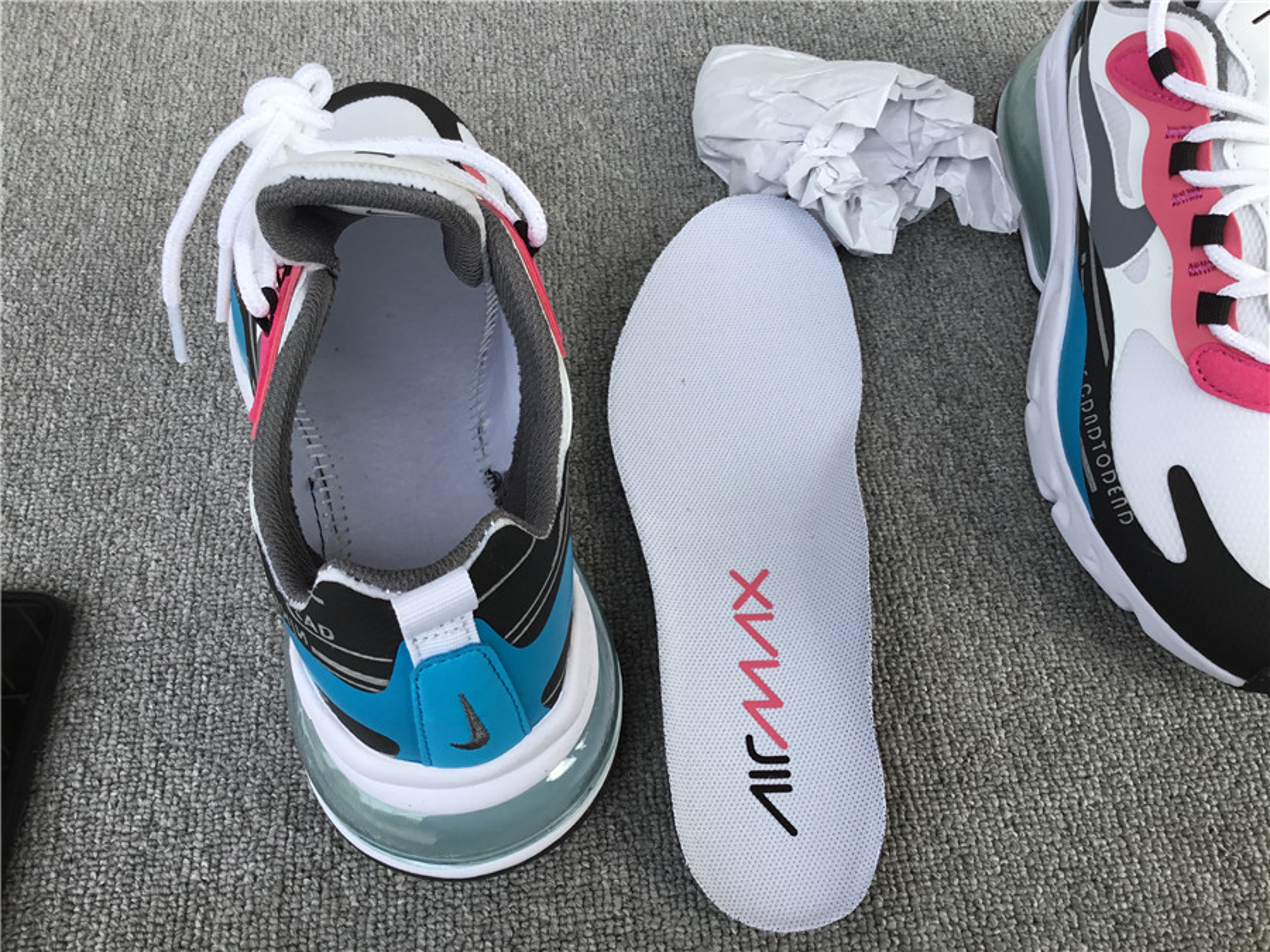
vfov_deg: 45.4
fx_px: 1137
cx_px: 635
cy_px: 476
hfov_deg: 58.4
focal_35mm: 31
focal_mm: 3.3
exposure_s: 1/234
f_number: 2.4
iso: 25
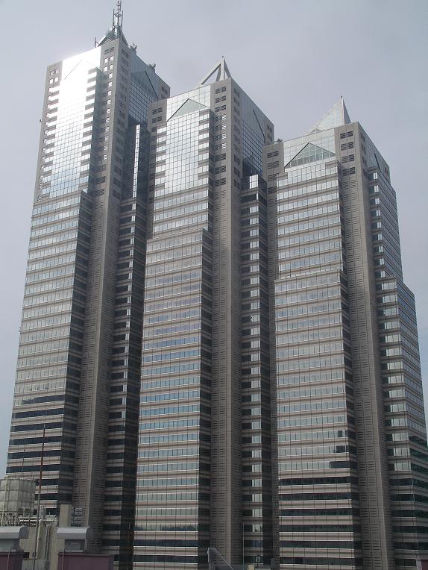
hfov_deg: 32.2
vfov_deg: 42.1
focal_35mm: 45
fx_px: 741
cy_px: 285
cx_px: 214
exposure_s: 1/250
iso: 80
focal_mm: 9.3
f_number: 7.8
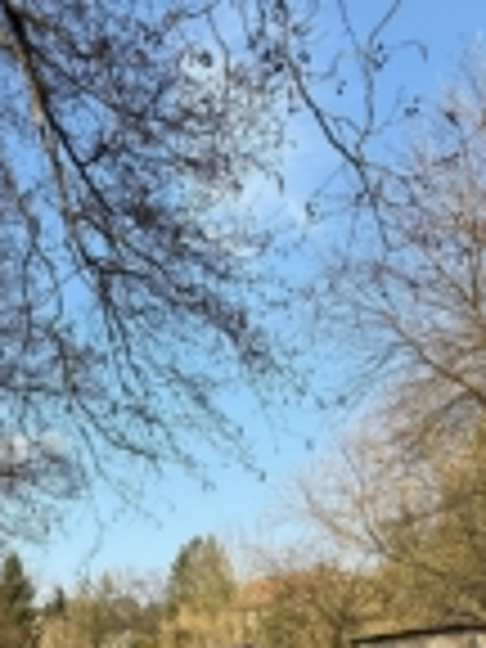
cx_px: 34
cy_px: 549
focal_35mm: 38
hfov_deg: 35.2
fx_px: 711
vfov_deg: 45.6
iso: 50
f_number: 2.2
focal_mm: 2.22
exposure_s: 1/1017
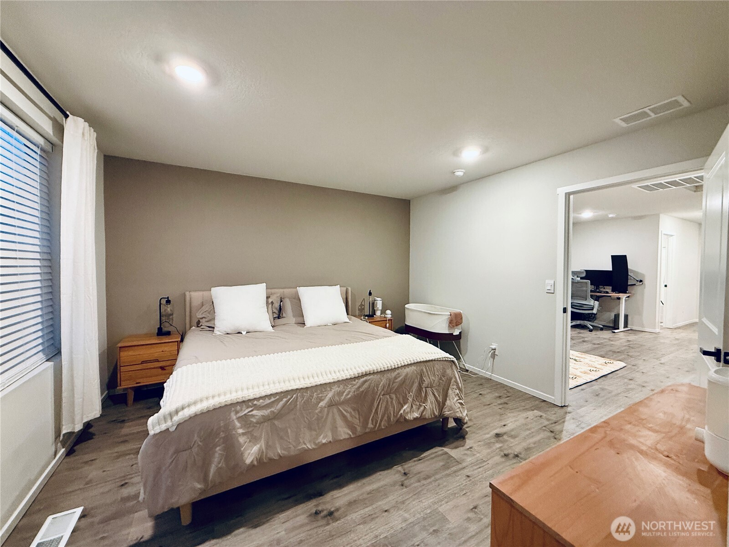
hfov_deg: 102.1
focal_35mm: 14
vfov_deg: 85.7
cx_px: 364
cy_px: 274
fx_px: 295
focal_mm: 2.22
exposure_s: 1/60
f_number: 2.2
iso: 400
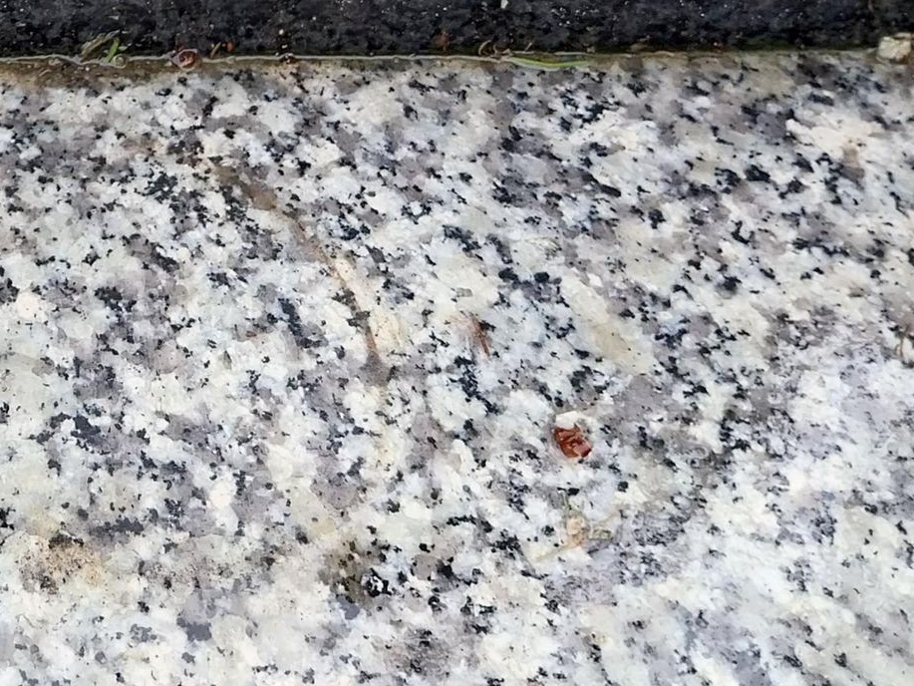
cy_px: -327
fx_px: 2139
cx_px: -62
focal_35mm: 81
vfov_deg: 16.6
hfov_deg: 22.9
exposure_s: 1/233
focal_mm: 4
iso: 25
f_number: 1.8
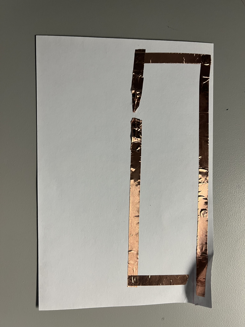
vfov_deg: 67.3
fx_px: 245
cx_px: 122
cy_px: 164
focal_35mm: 26
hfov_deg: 53.1
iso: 100
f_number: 1.6
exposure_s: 1/60
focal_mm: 5.1
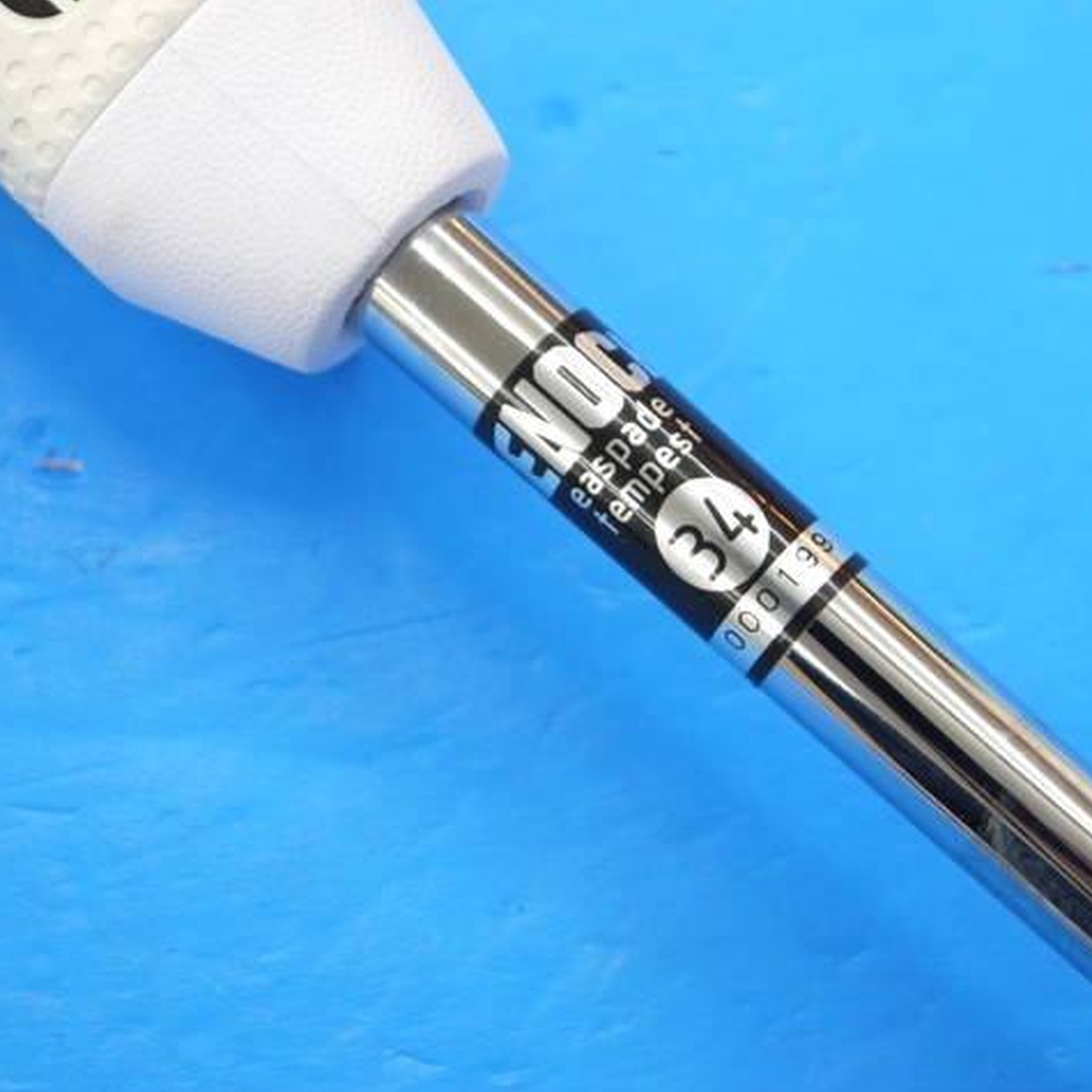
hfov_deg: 17.4
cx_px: 602
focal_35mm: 100
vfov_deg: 17.4
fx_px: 3569
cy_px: 549
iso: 800
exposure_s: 1/100
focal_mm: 42
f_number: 5.6
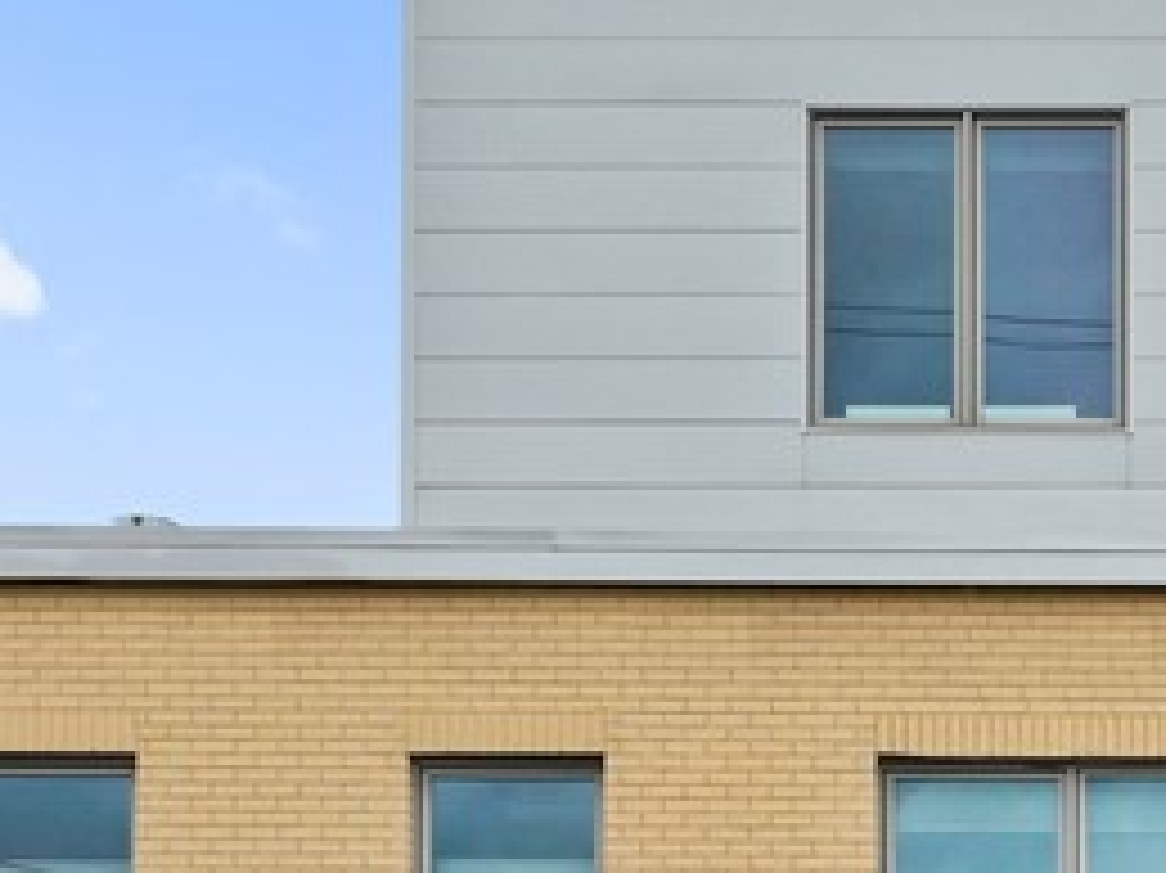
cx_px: 1351
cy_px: 1280
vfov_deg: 14.6
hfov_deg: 19.6
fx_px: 3198
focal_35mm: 95
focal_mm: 12.29
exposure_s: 1/640
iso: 300
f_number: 2.8
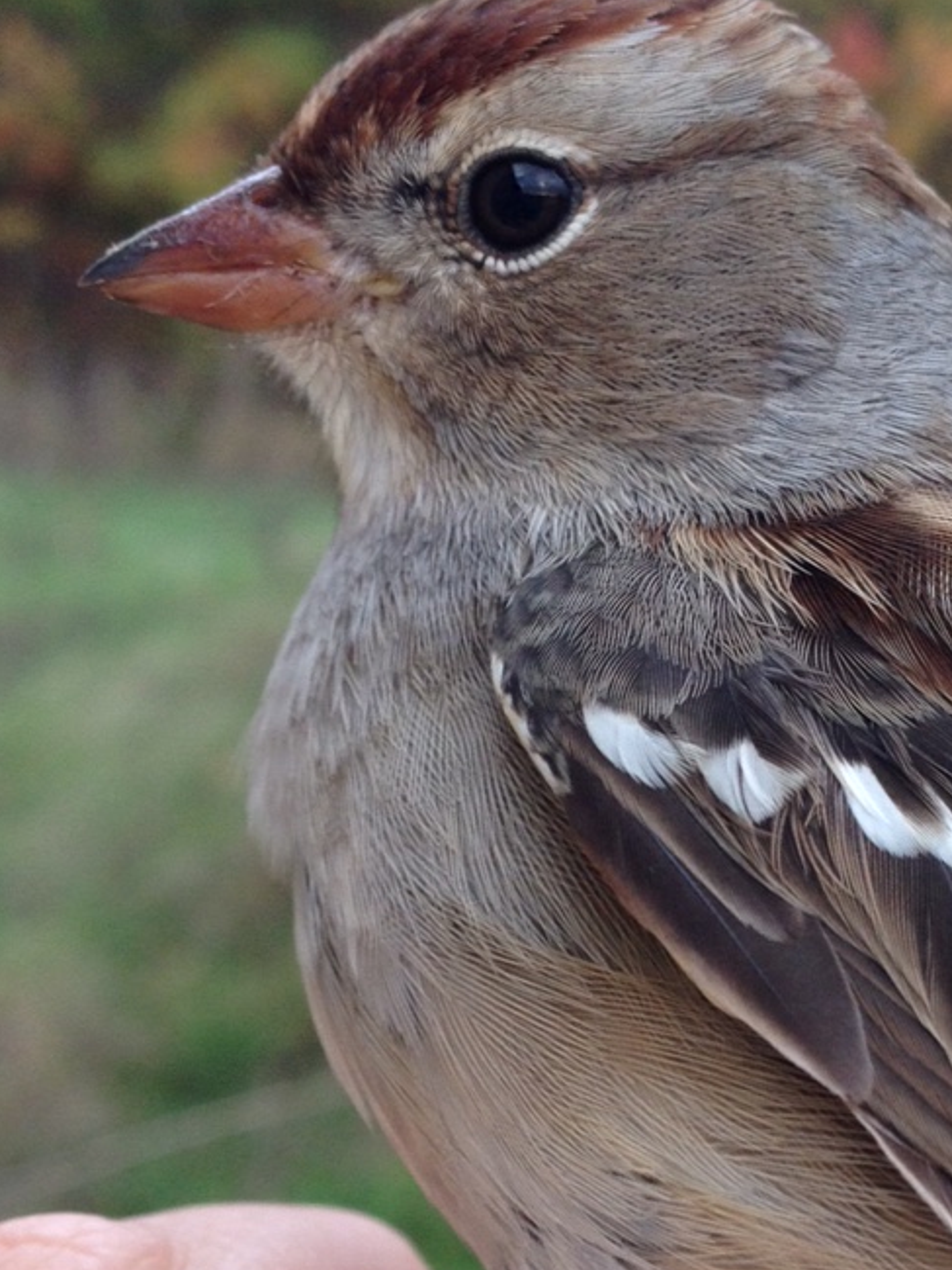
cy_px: 761
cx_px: 614
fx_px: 2529
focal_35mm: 69
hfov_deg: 21.3
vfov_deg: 28.1
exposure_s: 1/120
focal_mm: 4.28
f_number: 2.4
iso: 80
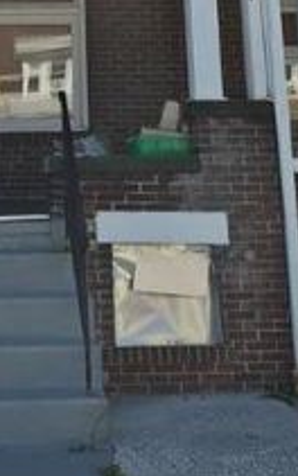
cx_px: -18
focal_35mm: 77
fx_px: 1000
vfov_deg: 24.5
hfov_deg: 16.5
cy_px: -80
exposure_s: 1/7664
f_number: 1.8
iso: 80
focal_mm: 5.4
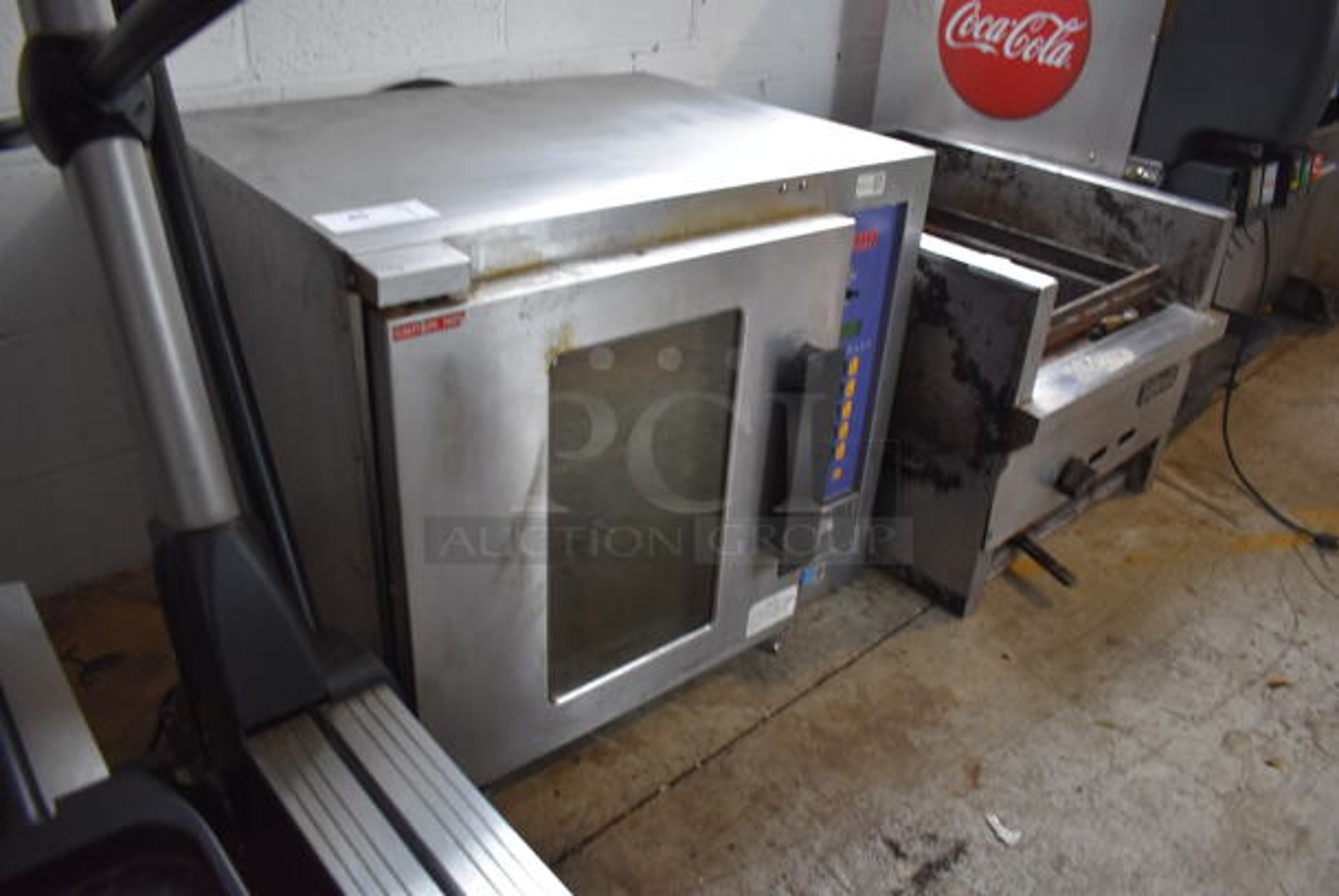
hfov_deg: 67.3
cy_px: 448
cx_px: 670
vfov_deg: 48.0
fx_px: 1005
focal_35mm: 27
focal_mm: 18
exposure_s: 1/160
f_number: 3.5
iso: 800
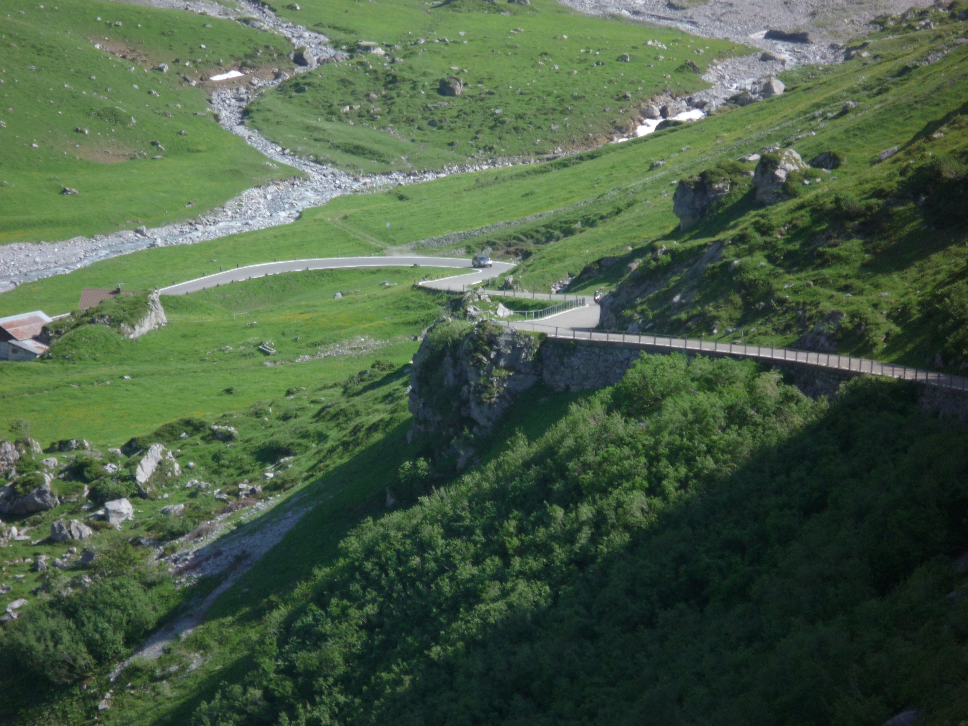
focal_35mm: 150
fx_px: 4195
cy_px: 363
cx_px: 484
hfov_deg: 13.2
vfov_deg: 9.9
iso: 100
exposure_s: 1/200
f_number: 5.9
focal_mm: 26
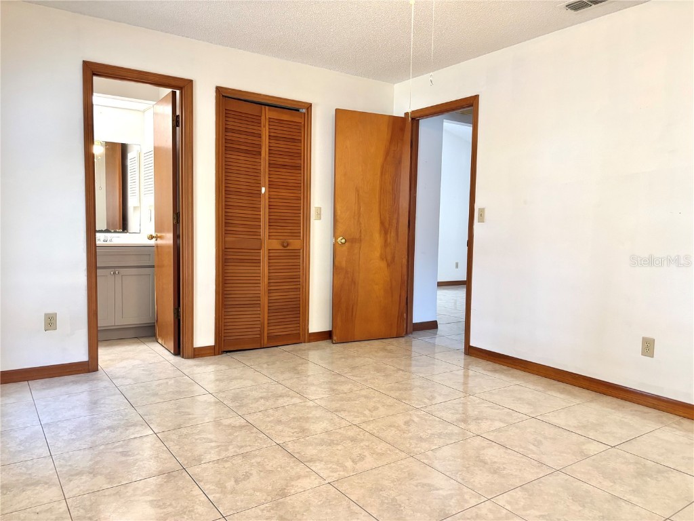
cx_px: 347
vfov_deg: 53.1
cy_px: 260
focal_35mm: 26
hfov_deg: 67.3
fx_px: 521
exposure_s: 1/60
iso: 200
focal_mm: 5.96
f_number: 1.6
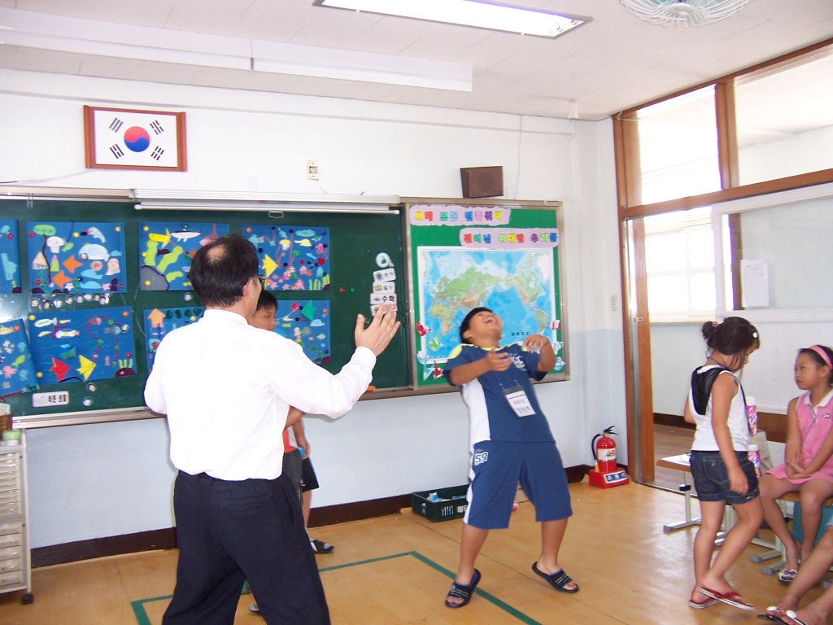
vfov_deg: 42.9
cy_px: 312
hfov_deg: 55.4
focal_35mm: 33
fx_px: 794
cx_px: 416
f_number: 2.8
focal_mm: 5.5
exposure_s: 1/90
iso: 140
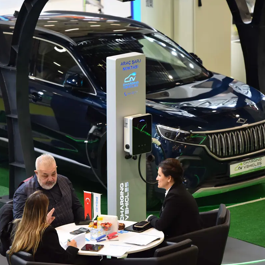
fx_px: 1888
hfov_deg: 8.0
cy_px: 133
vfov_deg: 8.0
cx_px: 105
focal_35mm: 218
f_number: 4.5
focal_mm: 170
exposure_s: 1/100
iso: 1250
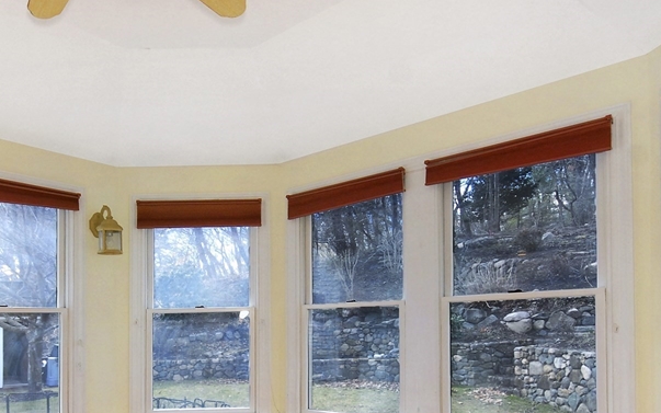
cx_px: 263
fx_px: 468
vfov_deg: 44.1
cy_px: 358
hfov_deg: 69.7
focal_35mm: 26
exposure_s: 1/100
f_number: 5.6
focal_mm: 10
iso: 400
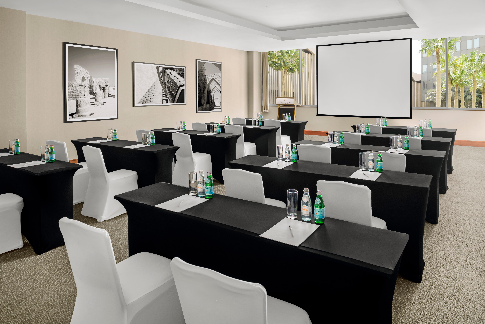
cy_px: 162
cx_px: 242
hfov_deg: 73.7
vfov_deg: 53.1
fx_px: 323
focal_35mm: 24
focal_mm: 24
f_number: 9.5
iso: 100
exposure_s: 8
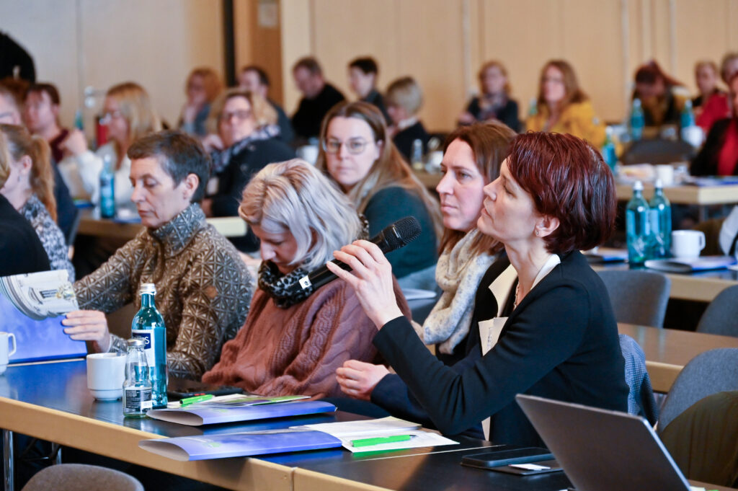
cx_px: 369
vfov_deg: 10.1
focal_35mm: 135
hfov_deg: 15.2
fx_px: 2765
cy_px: 246
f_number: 6.3
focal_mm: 135
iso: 2500
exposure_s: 1/200
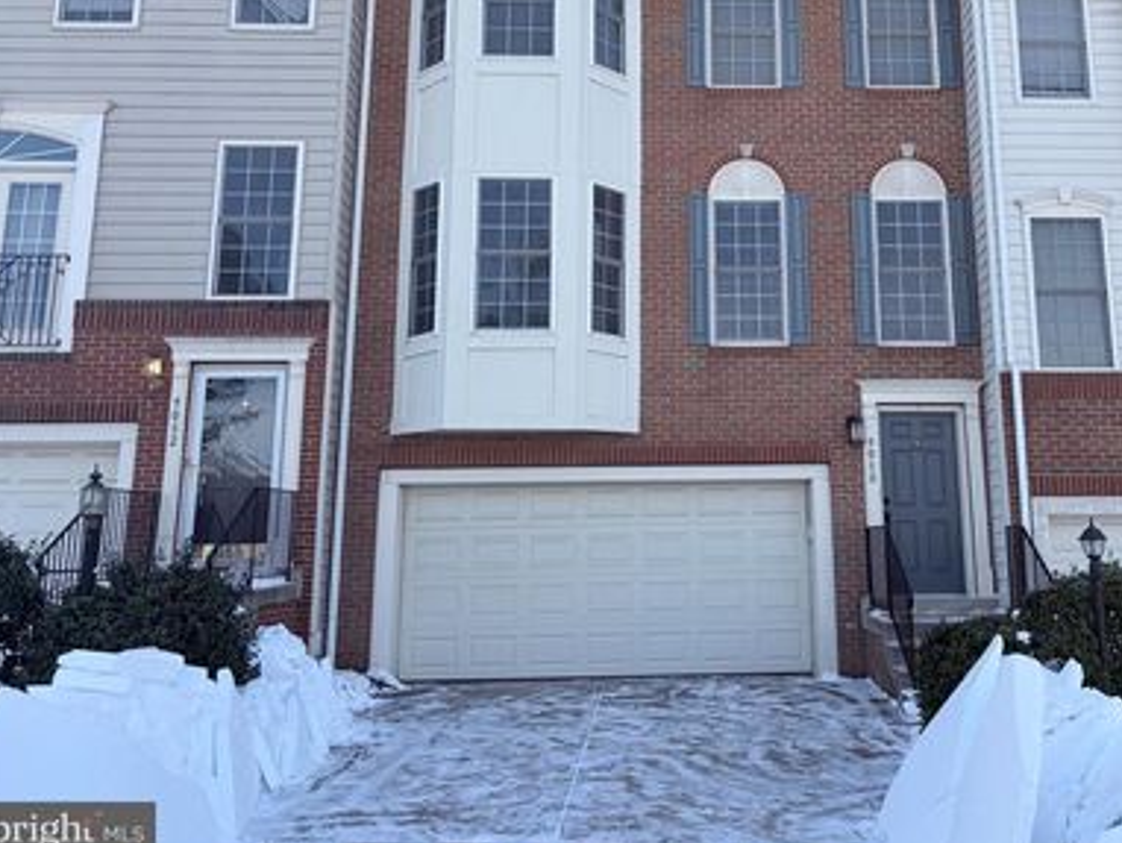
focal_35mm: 34
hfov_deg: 53.3
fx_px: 1103
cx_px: 711
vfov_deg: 41.5
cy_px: 310
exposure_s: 1/2639
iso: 64
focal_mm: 5.96
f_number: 1.6
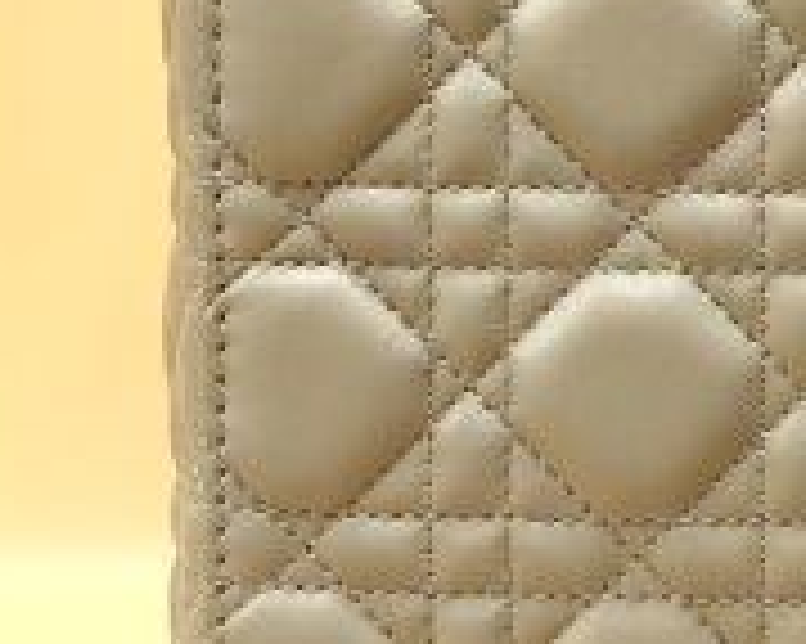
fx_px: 5150
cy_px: -63
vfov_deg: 7.1
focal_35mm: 216
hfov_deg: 8.8
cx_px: 973
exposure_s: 1/50
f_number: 2.4
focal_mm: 6
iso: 16
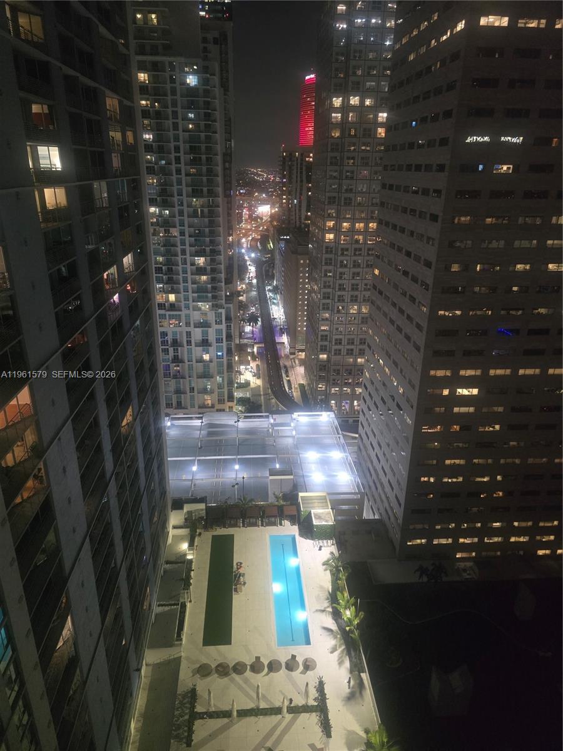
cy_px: 376
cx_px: 282
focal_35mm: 23
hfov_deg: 58.9
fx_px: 499
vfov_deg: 73.9
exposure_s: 1/60
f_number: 1.7
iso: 2000
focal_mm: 6.3
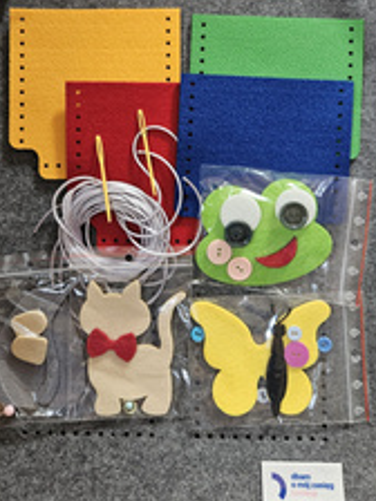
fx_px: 521
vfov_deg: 50.2
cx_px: 167
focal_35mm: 36
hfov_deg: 39.6
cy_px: 159
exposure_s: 1/100
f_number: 1.8
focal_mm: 5.4
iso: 200
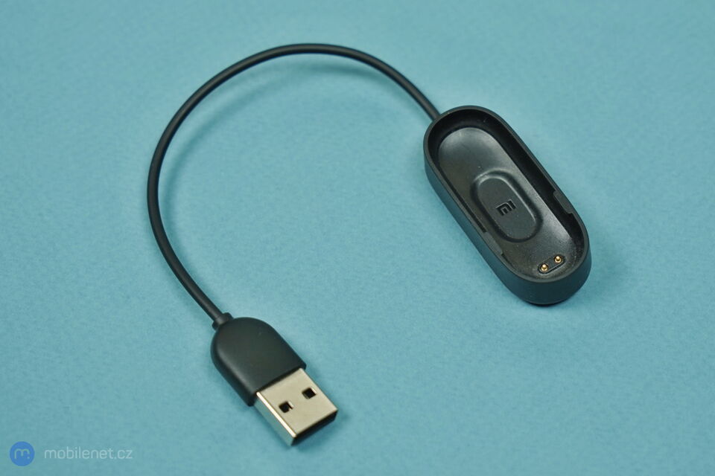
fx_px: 1112
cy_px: 238
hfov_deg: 35.6
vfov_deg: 24.2
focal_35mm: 56
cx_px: 358
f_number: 5
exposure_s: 1/100
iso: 320
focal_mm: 56
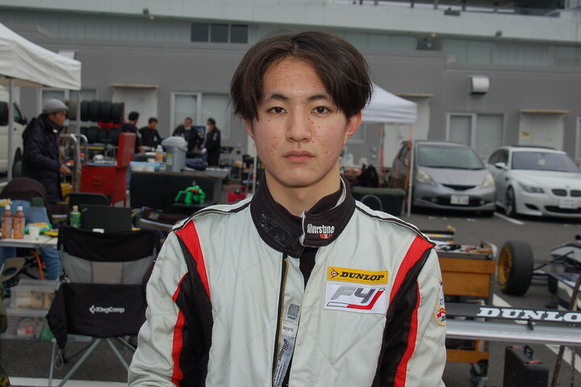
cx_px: 290
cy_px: 194
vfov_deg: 23.8
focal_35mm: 57
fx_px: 920
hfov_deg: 35.1
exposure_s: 1/180
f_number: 8
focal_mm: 38
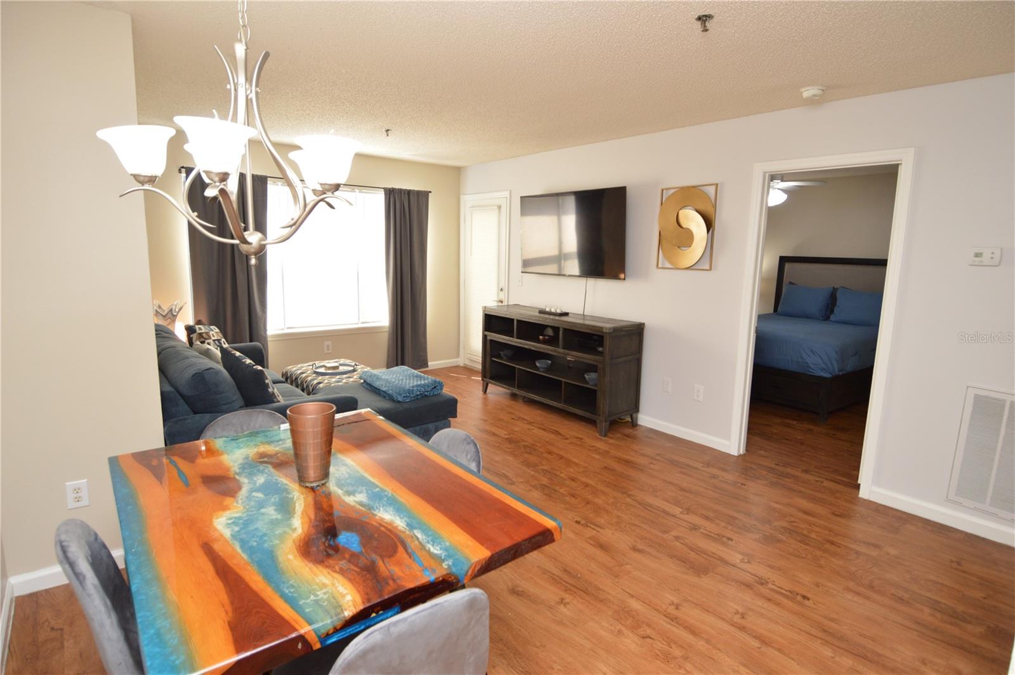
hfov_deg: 90.1
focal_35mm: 18
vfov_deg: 67.3
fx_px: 507
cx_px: 508
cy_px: 338
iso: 400
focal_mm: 12
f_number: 4
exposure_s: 1/60
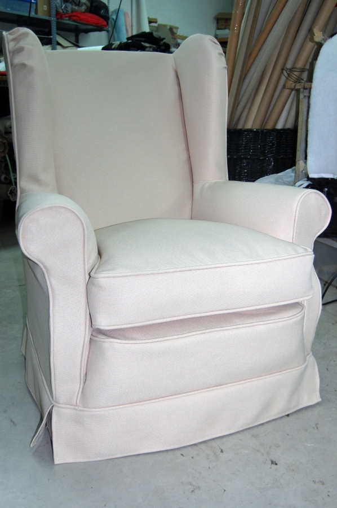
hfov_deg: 36.8
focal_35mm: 36
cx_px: 168
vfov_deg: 53.2
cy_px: 254
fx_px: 507
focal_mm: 24
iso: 400
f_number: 4
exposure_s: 1/60
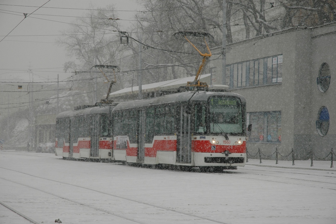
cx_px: 168
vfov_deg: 13.0
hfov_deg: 19.5
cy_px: 112
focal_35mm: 105
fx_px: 979
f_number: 6.3
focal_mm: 70
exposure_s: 1/160
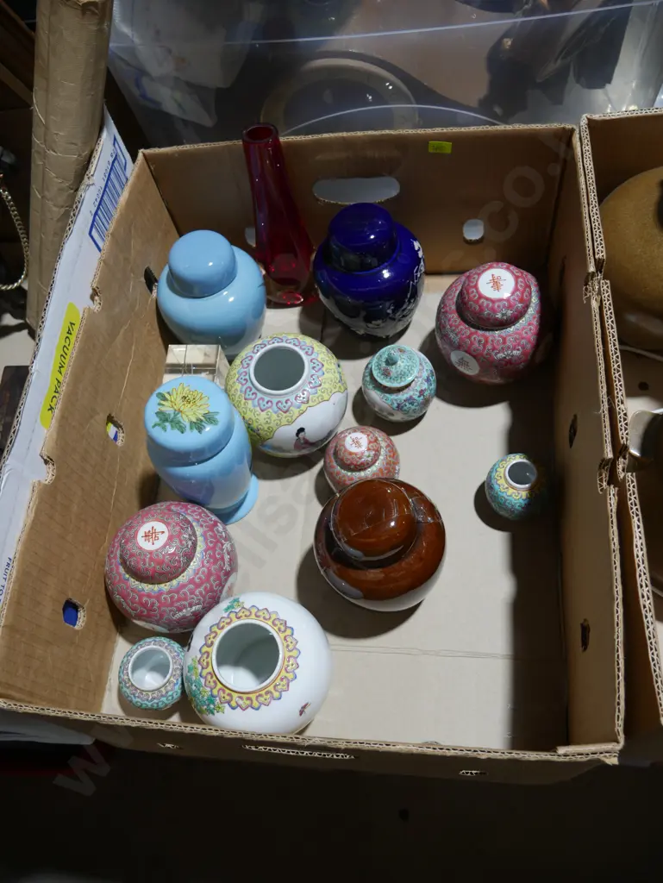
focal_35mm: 28
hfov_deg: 49.8
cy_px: 442
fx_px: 714
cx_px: 332
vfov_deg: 63.4
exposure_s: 1/80
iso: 200
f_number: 3.5
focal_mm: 14
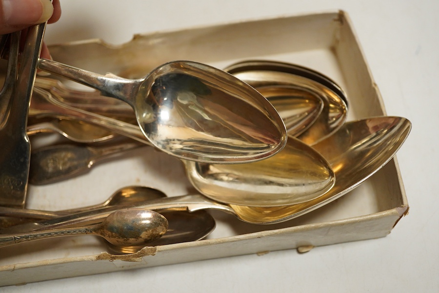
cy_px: 146
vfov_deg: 29.9
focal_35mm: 45
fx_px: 549
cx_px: 220
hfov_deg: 43.6
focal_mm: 30
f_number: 3.5
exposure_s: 1/125
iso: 1250
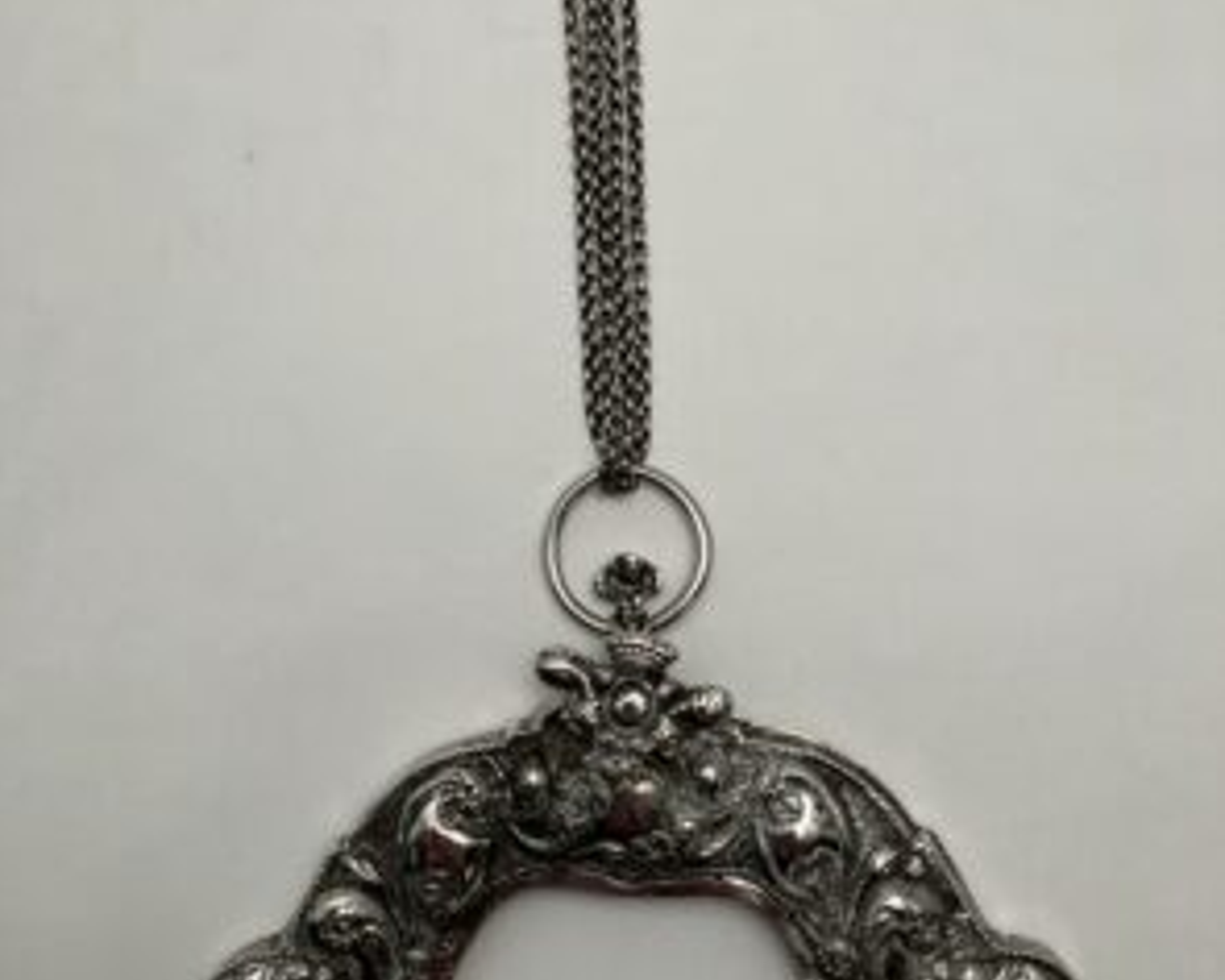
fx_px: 1341
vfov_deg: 39.9
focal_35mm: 37
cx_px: 610
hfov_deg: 49.1
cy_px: 382
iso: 50
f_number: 1.8
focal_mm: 3.99
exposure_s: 1/100
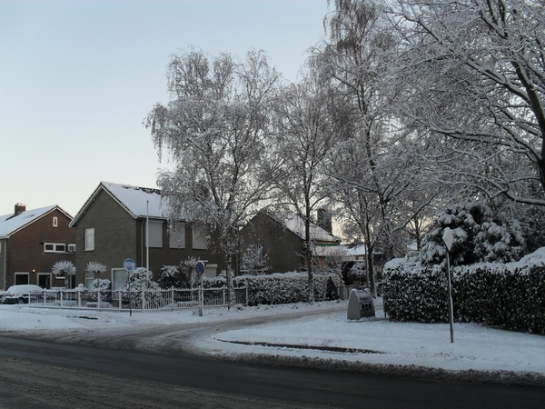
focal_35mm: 35
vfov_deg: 40.7
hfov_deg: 52.6
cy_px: 204
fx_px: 551
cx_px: 272
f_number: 3.2
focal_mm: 6.3
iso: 100
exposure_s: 1/250
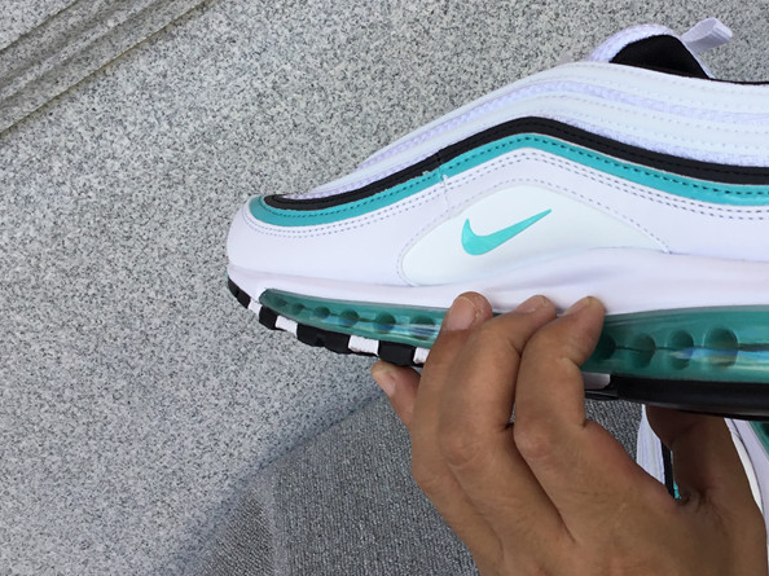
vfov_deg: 30.7
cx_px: 518
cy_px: 206
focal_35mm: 47
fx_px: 1044
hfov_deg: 39.9
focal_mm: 3.3
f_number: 2.4
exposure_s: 1/500
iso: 25
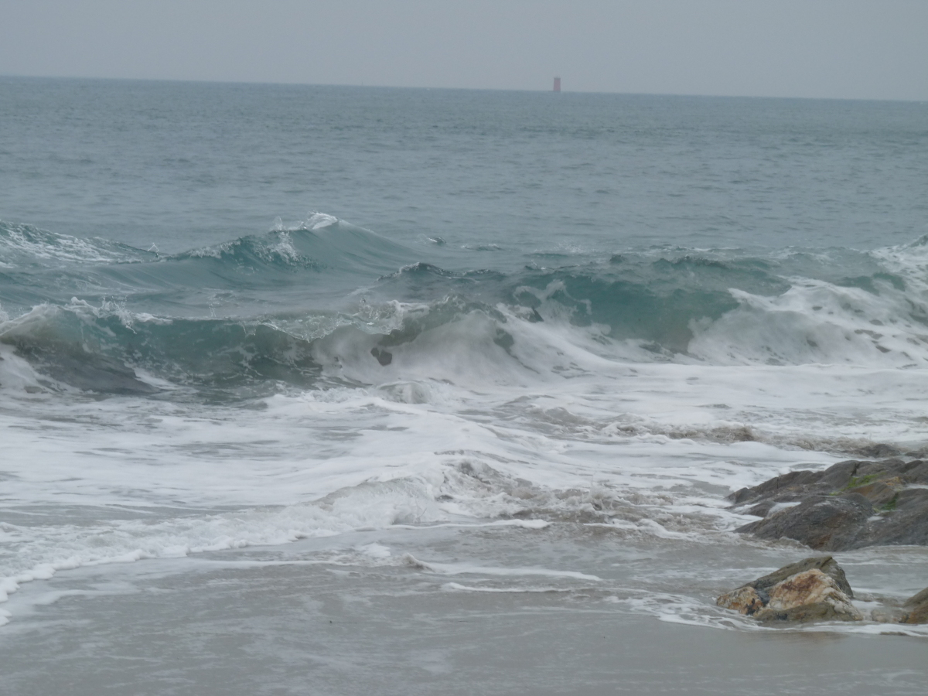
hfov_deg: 15.3
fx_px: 3458
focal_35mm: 129
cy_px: 348
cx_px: 464
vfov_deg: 11.5
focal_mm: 23
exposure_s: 1/200
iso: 100
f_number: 5
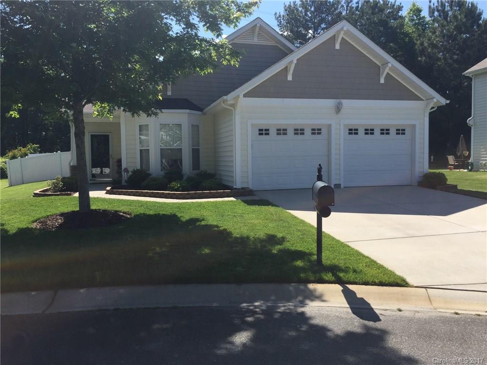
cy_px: 182
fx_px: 408
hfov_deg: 61.7
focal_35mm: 29
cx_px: 244
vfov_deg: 48.2
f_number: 2.2
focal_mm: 4.15
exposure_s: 1/1721
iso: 32
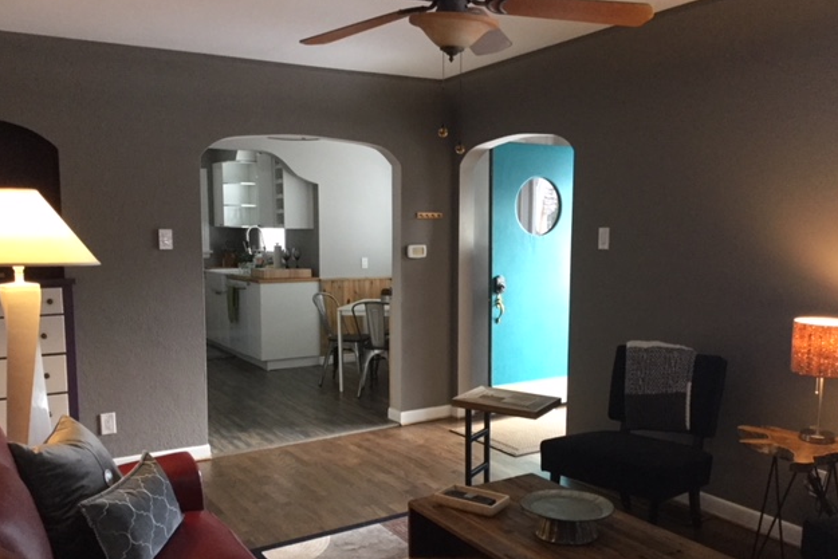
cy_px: 315
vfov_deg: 39.9
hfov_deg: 57.2
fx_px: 768
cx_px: 424
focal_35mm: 33
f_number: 2.4
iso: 160
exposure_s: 1/30
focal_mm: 3.3
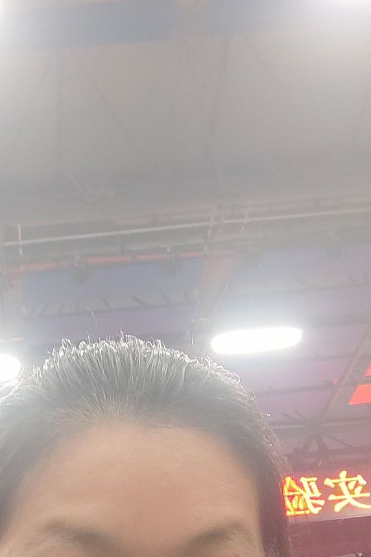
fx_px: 897
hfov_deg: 22.7
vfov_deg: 32.6
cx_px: 27
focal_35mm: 58
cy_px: 514
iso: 204
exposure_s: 1/33
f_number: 2.45
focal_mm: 2.84
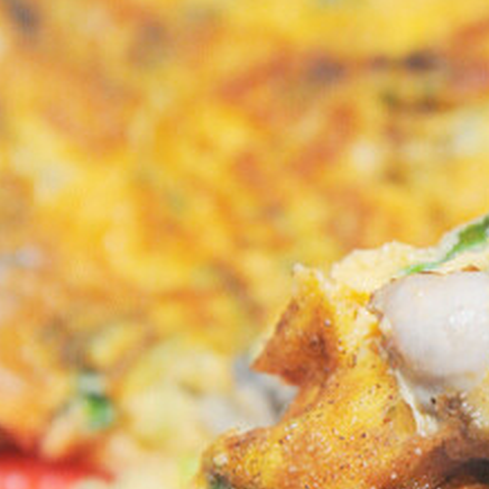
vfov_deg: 5.4
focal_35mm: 327
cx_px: 514
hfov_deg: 5.3
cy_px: 333
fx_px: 5226
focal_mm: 120
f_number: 5.6
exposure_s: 1/60
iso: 3200
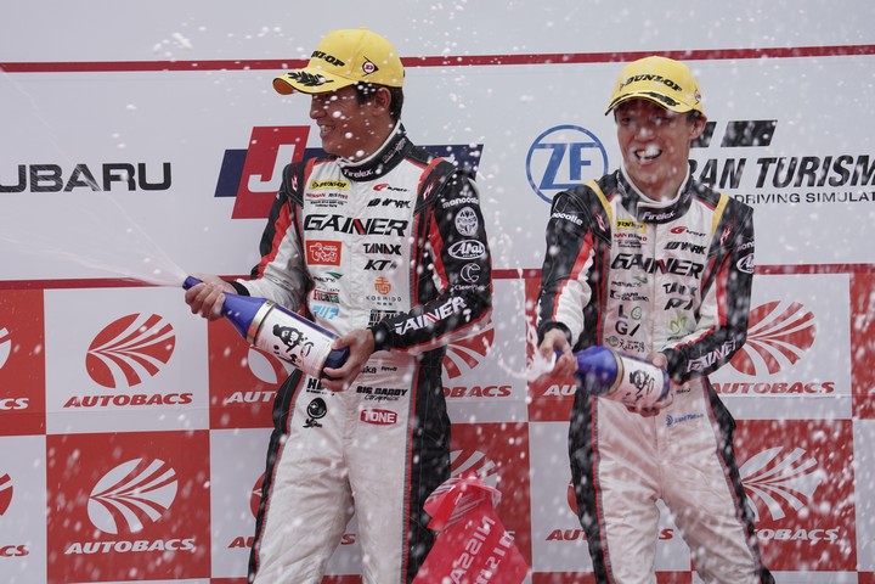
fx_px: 8871
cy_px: 292
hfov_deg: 5.6
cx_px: 438
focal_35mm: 365
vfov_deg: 3.8
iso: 800
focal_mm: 365
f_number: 6.3
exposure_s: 1/320
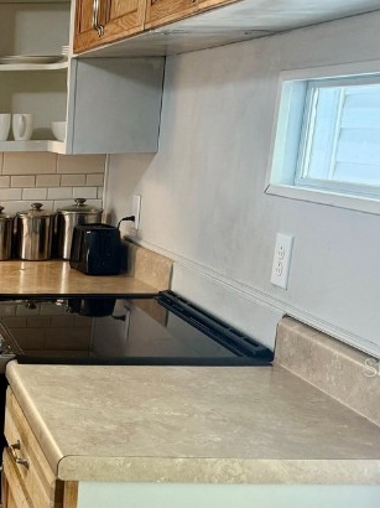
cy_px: 367
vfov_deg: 31.7
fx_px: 879
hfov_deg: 21.3
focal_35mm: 60
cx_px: -153
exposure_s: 1/60
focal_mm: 6.76
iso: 160
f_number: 1.78
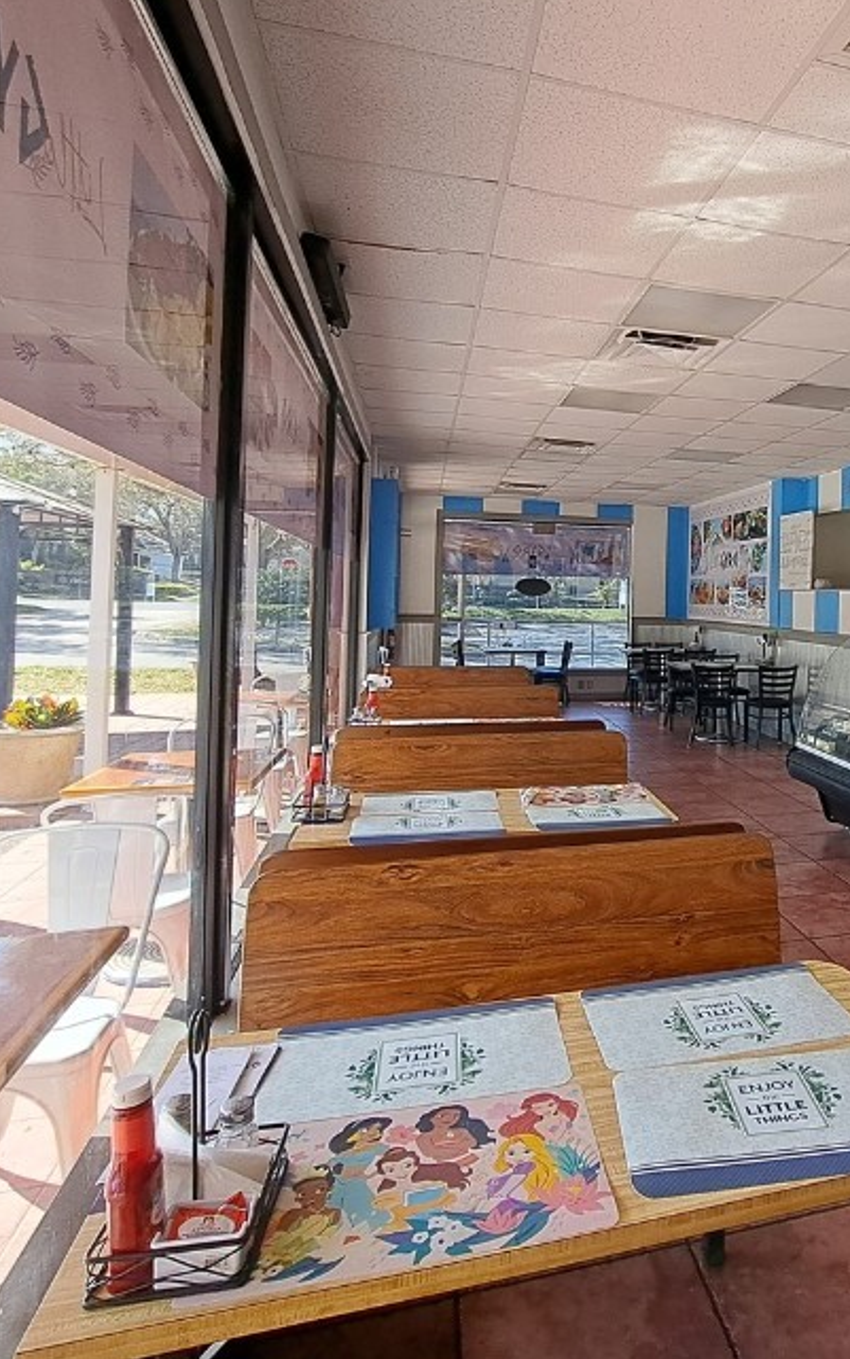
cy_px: 581
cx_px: 723
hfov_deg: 50.4
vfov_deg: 79.2
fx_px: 815
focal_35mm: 22
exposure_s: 1/120
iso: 50
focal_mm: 1.74
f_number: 2.2
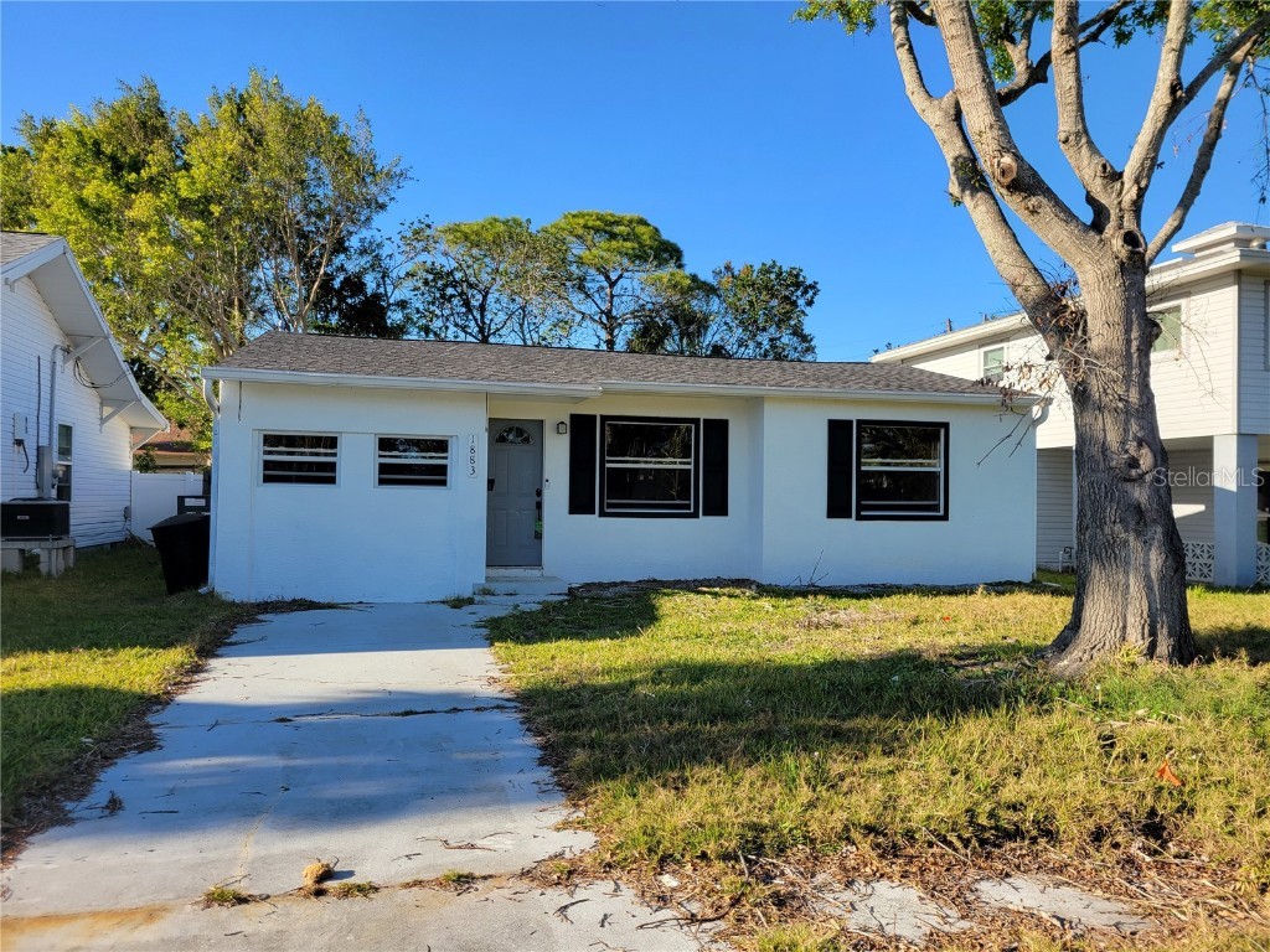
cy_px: 476
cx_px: 635
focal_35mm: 26
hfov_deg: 67.3
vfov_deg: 53.1
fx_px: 954
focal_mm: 5.4
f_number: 1.8
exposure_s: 1/1090
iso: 40
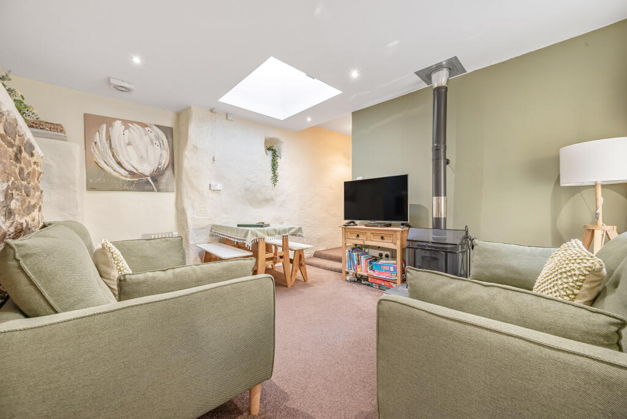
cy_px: 210
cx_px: 314
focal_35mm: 14
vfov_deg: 81.3
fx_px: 244
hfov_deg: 104.2
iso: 100
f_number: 8
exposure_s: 1/2
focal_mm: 14
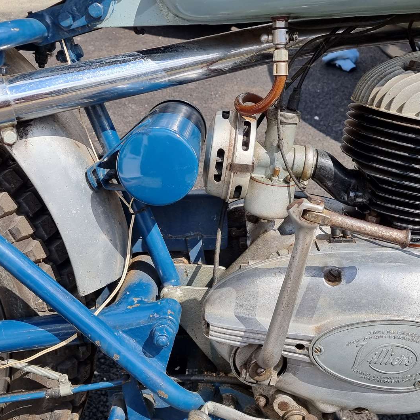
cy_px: 189
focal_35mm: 40
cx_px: 217
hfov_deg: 41.9
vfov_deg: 41.8
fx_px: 549
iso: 50
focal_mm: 6.7
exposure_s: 1/704
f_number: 1.8
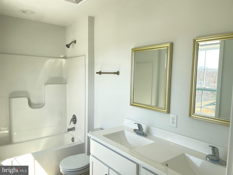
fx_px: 175
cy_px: 88
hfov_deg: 67.3
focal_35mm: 26
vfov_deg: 53.1
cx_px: 116
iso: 32
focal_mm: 4.2
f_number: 1.6
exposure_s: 1/121
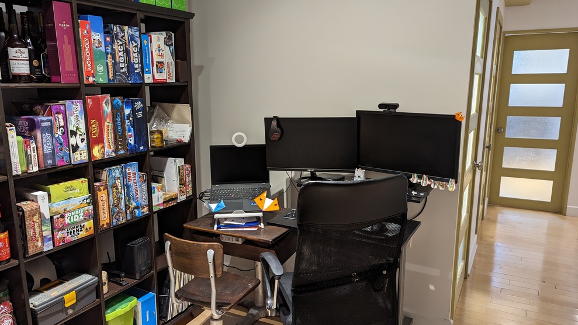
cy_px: 168
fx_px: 414
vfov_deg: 42.9
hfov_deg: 69.9
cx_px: 283
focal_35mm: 27
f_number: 1.85
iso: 142
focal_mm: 6.81
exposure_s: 1/24
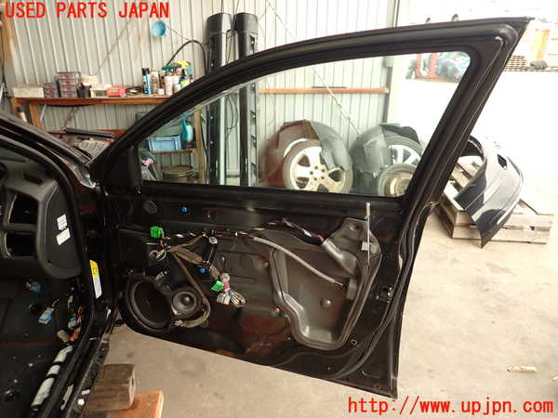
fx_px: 403
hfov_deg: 69.4
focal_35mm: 25
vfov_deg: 54.9
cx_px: 279
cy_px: 209
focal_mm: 4.5
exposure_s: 1/100
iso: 100
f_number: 2
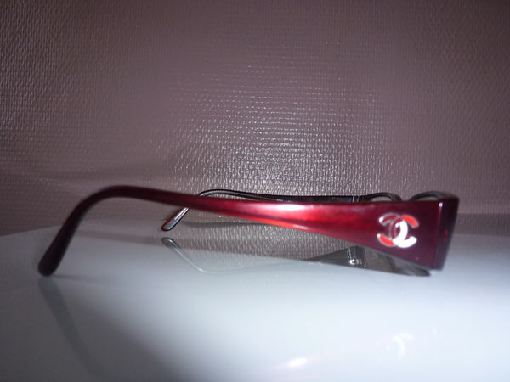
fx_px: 368
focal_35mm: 25
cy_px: 191
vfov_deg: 54.9
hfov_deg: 69.4
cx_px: 255
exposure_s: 1/60
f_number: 3.3
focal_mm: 4.3
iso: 160
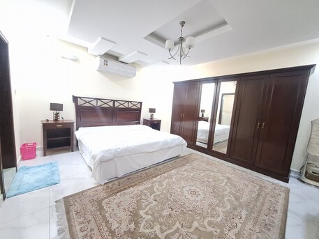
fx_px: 120
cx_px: 160
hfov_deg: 106.2
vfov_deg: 89.9
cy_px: 120
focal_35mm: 13
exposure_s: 1/14
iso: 640
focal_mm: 1.74
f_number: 2.2
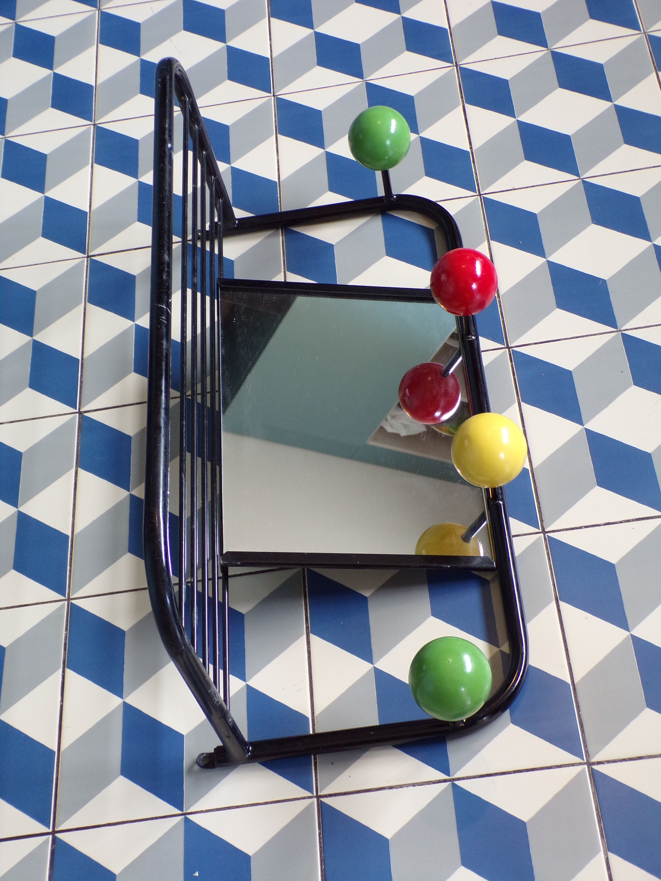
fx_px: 1248
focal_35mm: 49
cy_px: 440
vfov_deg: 38.9
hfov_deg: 29.7
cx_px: 330
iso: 200
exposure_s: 1/17
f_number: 3.5
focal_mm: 8.7
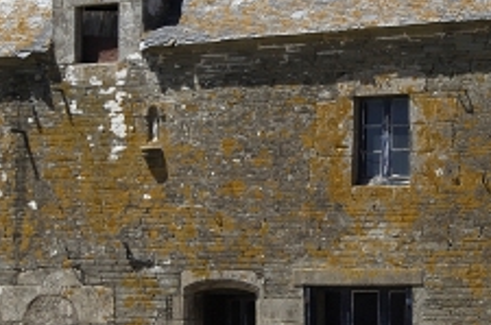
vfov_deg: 11.1
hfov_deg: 16.6
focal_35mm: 123
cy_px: 153
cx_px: 330
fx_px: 1674
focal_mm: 24
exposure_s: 1/180
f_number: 13
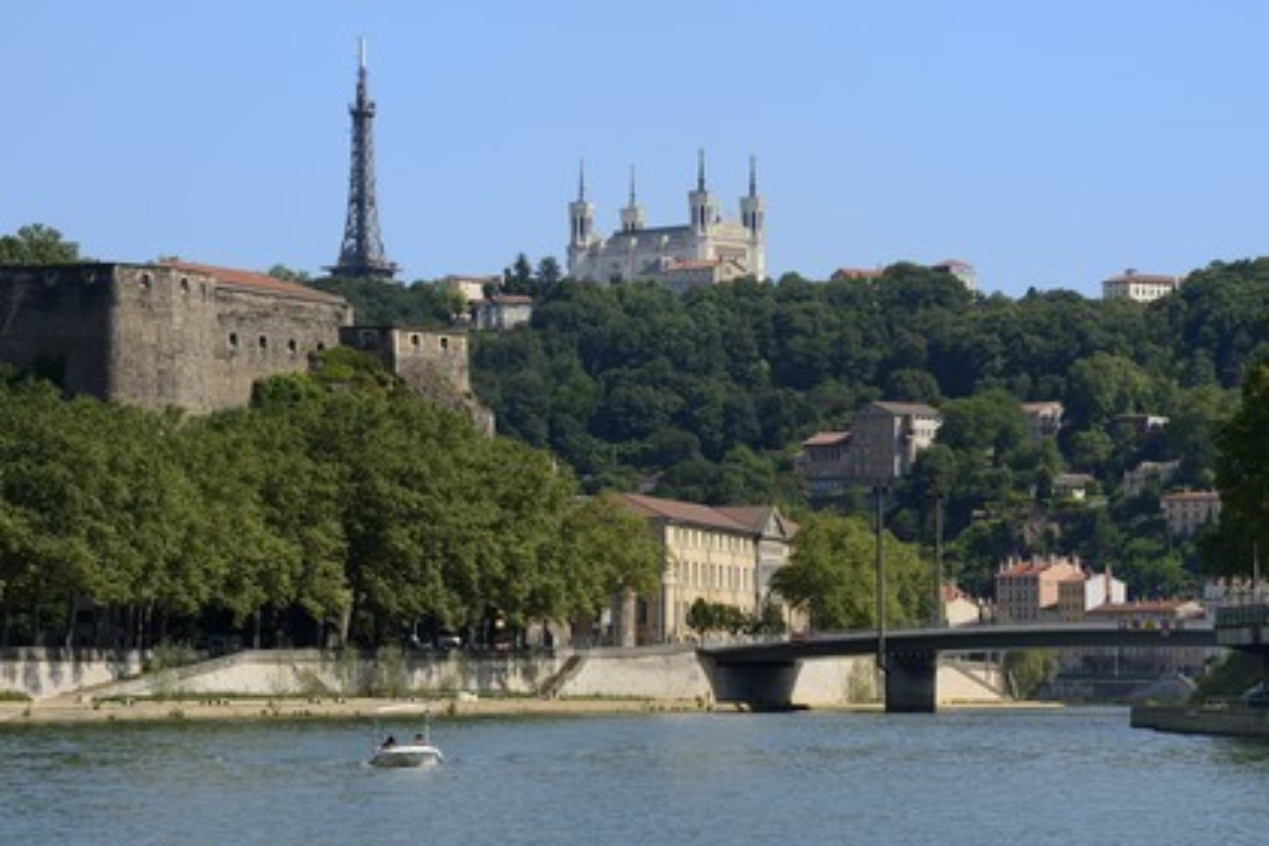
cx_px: 634
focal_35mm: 122
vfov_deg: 11.2
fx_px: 4300
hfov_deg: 16.8
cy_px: 423
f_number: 11
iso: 200
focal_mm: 122
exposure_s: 1/400
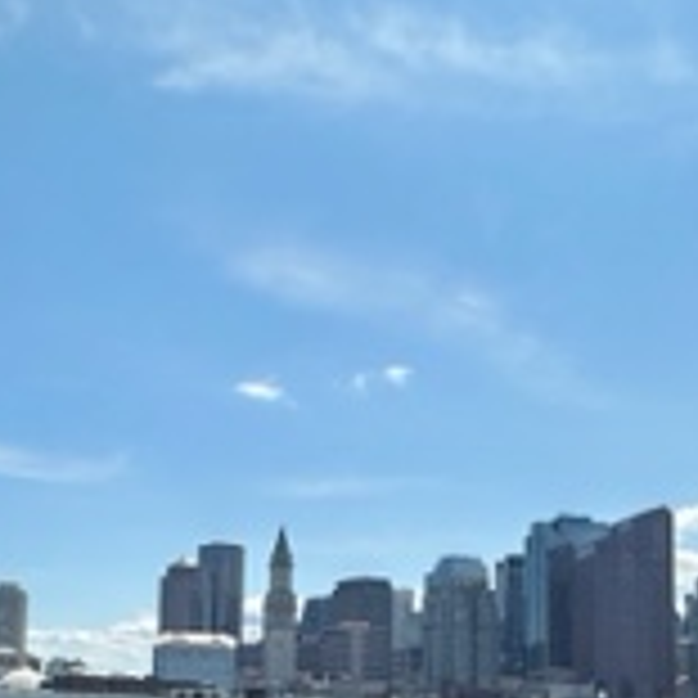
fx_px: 1163
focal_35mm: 51
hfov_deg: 33.4
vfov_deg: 32.2
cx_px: 369
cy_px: 590
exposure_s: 1/3731
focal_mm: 2.22
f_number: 2.2
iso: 50
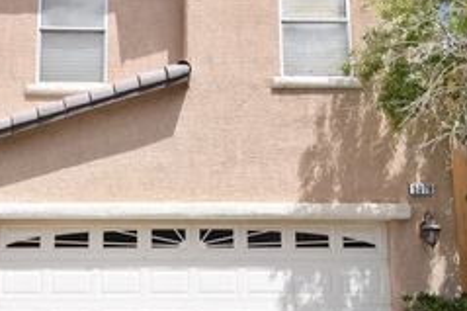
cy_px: 195
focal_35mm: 44
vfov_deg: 30.3
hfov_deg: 44.2
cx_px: 176
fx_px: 570
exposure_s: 1/125
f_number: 11
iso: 100
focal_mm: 14
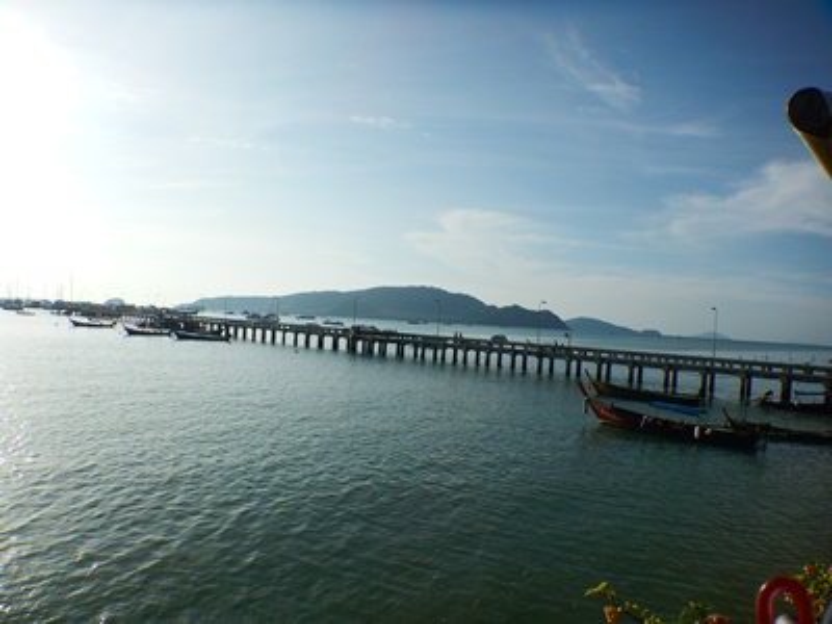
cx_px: 416
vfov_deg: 56.8
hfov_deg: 71.6
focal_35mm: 24
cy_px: 312
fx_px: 577
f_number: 8.2
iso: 125
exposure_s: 1/500
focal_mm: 4.3
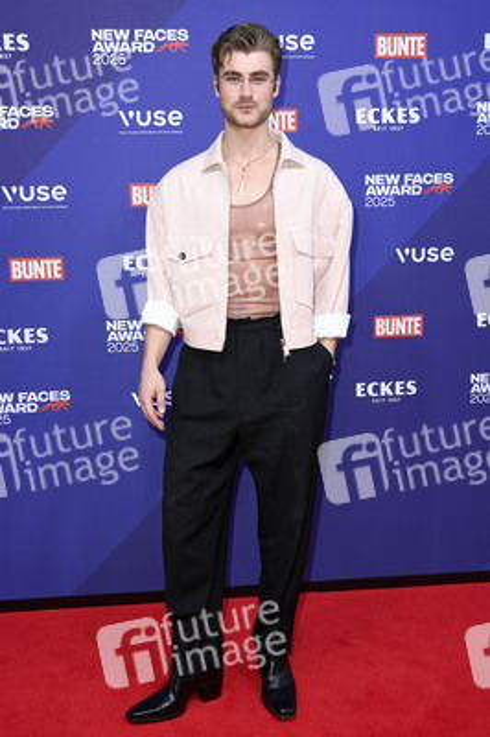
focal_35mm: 36
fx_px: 736
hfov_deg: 36.8
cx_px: 245
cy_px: 368
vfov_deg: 53.2
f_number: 5.6
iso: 800
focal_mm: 36
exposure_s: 1/200
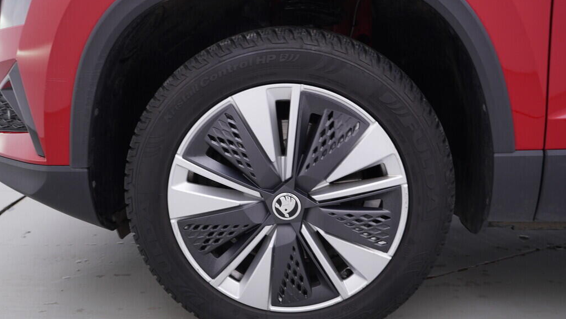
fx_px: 570
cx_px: 283
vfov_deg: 31.1
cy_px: 188
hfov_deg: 52.8
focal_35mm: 38
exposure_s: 1/60
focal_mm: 24
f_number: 3.5
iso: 125
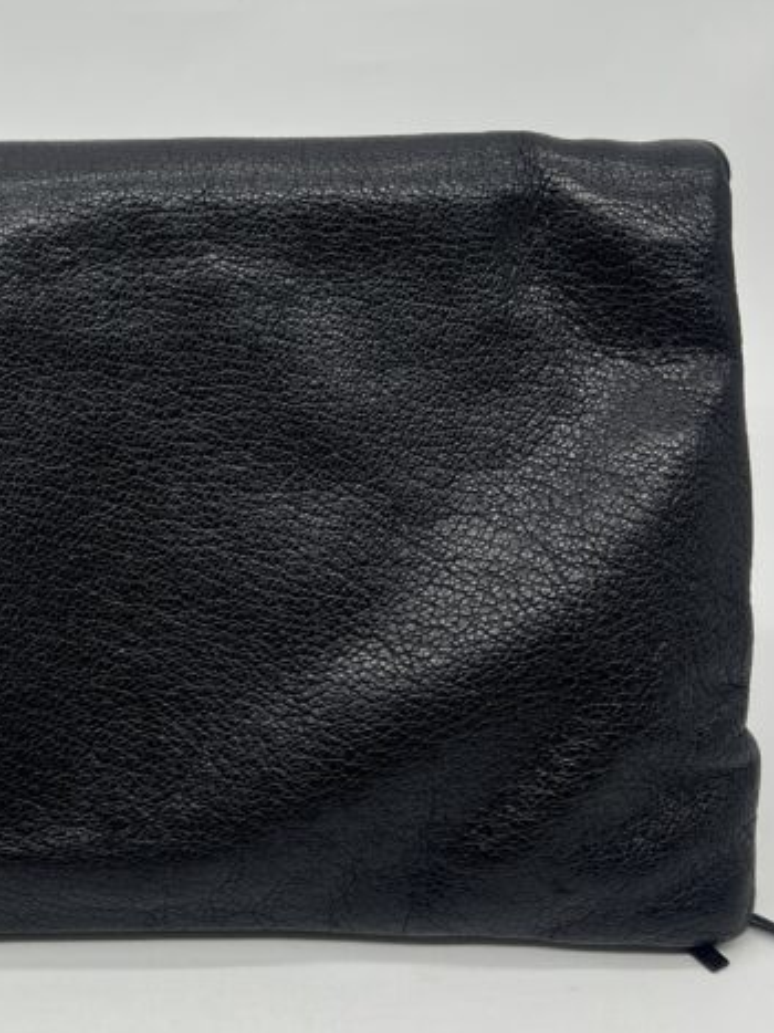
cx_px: 57
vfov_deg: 33.8
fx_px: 1700
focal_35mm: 57
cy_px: 524
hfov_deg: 24.8
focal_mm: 5.7
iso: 50
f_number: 1.5
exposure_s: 1/359
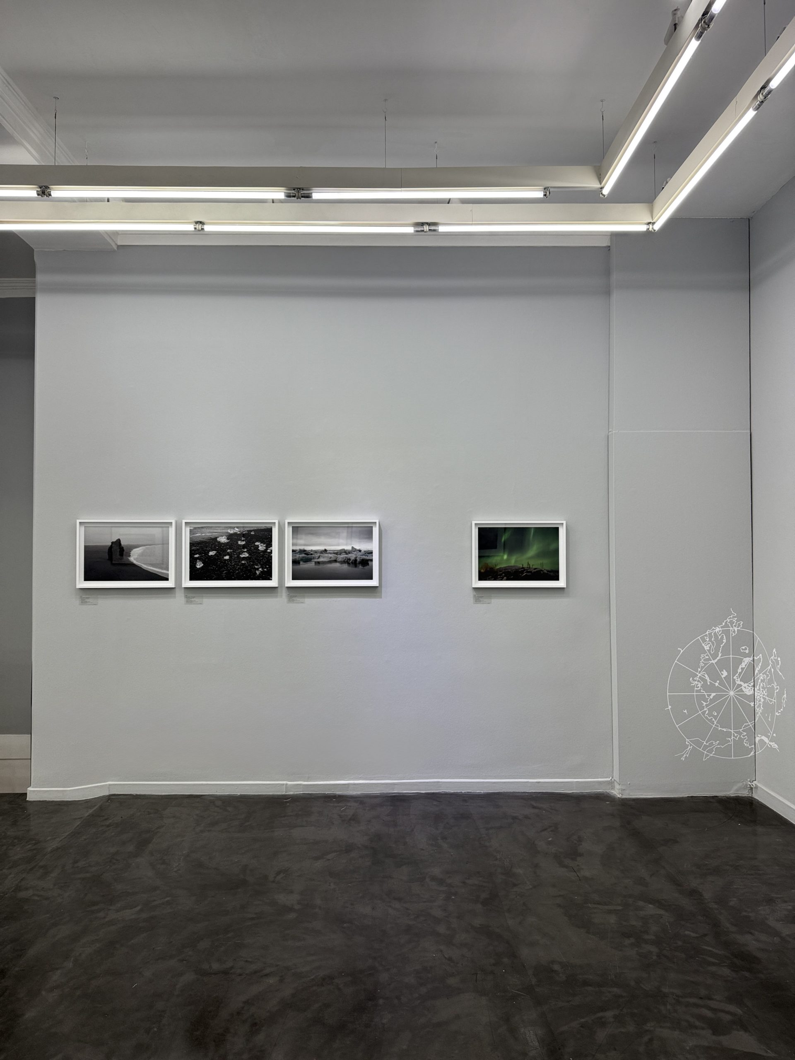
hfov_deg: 56.8
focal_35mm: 24
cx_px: 398
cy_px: 530
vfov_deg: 71.6
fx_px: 735
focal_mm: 6.76
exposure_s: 1/100
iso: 80
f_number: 1.78
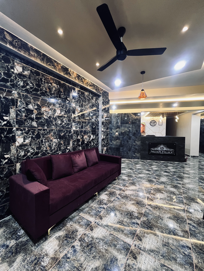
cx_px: 102
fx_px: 102
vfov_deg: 106.2
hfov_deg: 89.9
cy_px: 136
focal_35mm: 13
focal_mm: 1.57
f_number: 1.8
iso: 320
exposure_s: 1/50
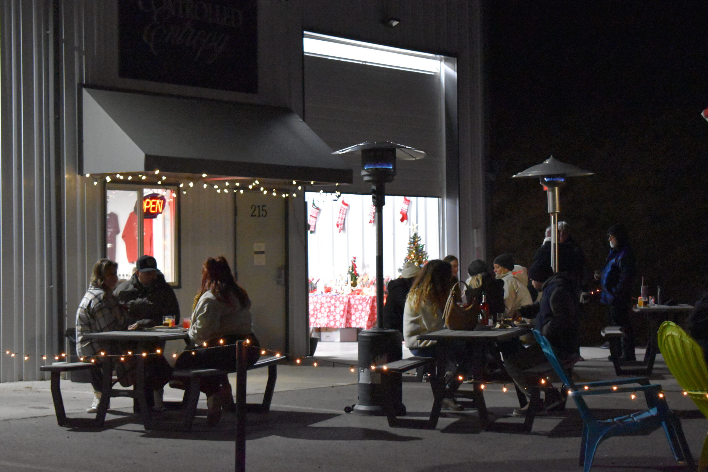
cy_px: 236
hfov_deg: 27.0
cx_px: 354
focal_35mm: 75
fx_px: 1475
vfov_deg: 18.2
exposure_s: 1/60
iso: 10000
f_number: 5.6
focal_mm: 50
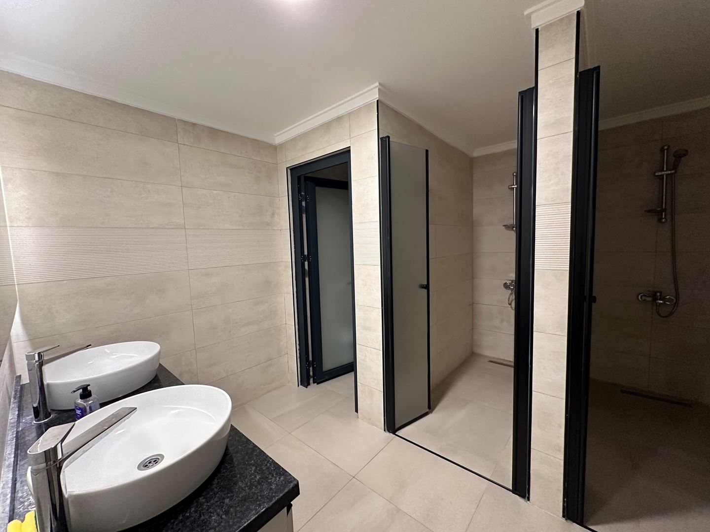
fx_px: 287
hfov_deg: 102.1
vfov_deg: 85.7
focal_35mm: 14
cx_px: 355
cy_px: 266
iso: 320
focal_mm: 2.22
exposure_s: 1/50
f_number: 2.2
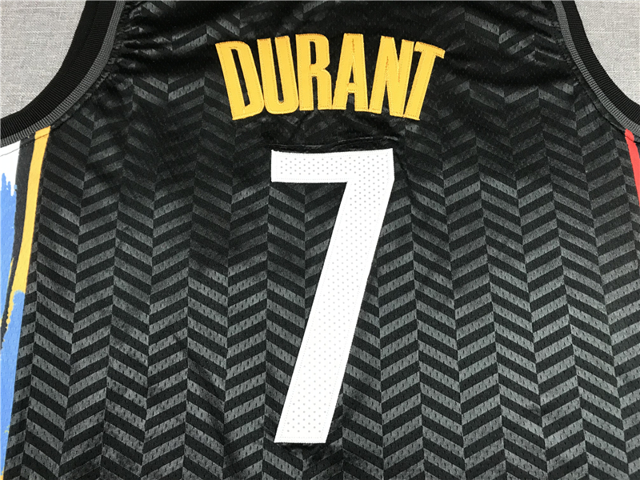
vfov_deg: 49.7
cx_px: 320
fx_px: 518
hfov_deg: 63.4
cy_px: 240
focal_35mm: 28
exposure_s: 1/33
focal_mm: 3.99
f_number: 1.8
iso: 40
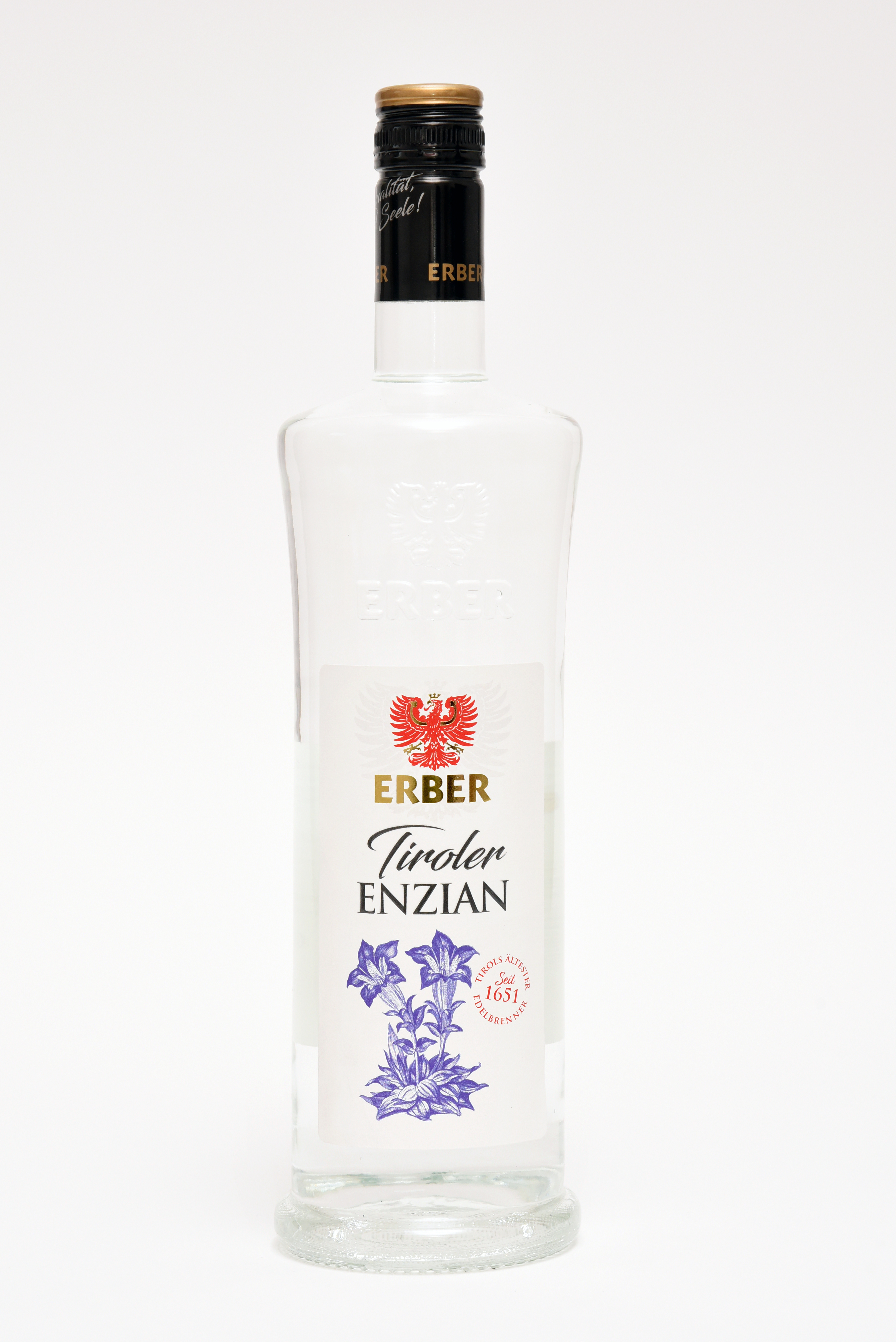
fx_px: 3543
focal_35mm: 95
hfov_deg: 14.4
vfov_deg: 21.5
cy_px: 671
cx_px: 448
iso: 800
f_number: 10
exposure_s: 1/200
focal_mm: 95
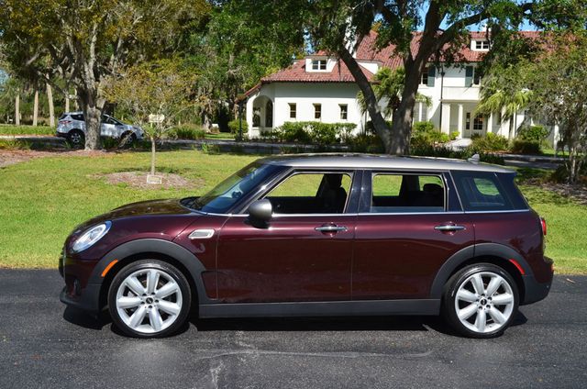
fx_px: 732
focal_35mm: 45
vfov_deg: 29.7
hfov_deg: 43.7
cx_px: 294
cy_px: 194
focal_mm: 30
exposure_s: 1/125
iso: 110
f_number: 11
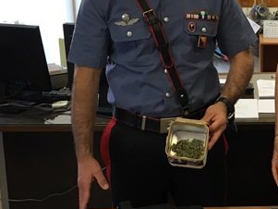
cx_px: 245
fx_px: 619
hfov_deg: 24.7
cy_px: 90
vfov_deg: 19.1
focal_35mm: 77
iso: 32
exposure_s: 1/33
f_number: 2.2
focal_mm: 4.15
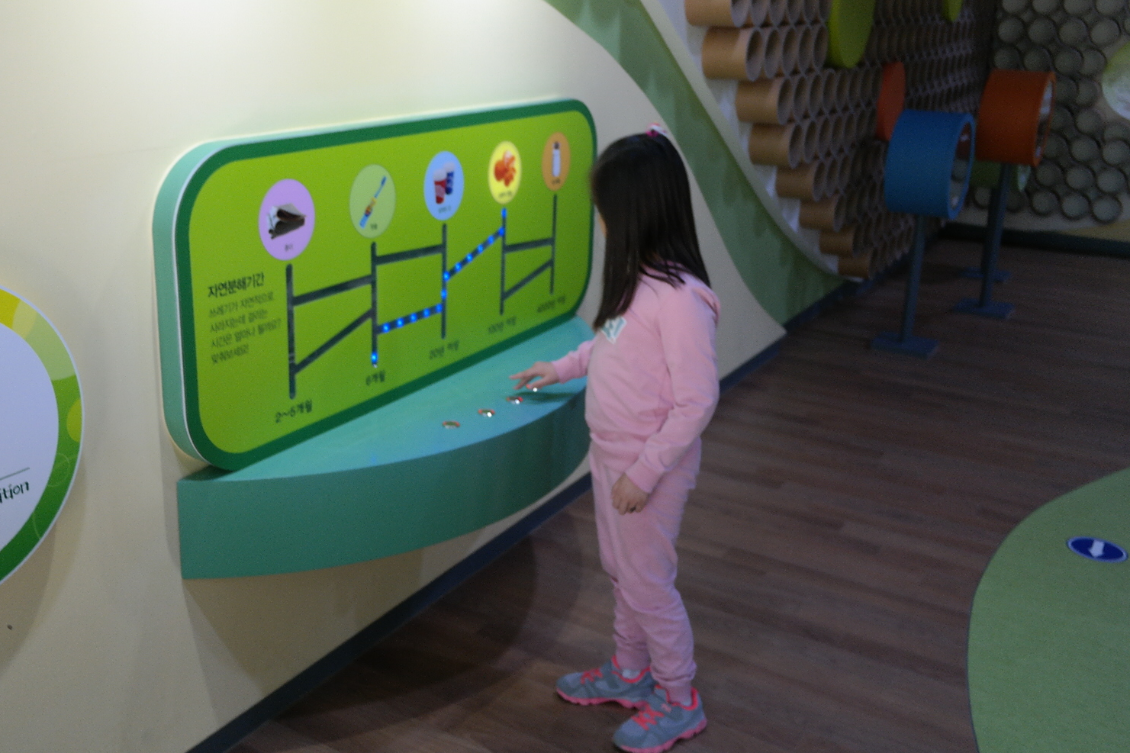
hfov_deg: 54.2
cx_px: 481
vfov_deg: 37.8
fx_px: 1098
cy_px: 334
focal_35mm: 35
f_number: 3.5
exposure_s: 1/40
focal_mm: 20
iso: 400
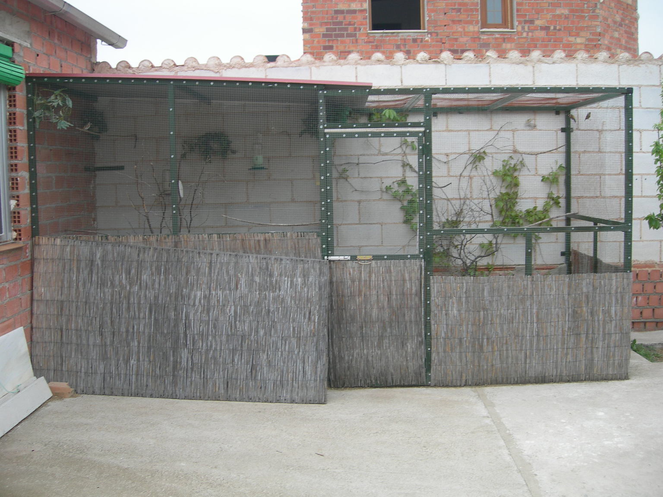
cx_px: 332
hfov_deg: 49.0
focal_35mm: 38
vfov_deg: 37.7
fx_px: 728
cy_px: 248
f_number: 2.8
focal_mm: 7.8
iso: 50
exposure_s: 1/96.4
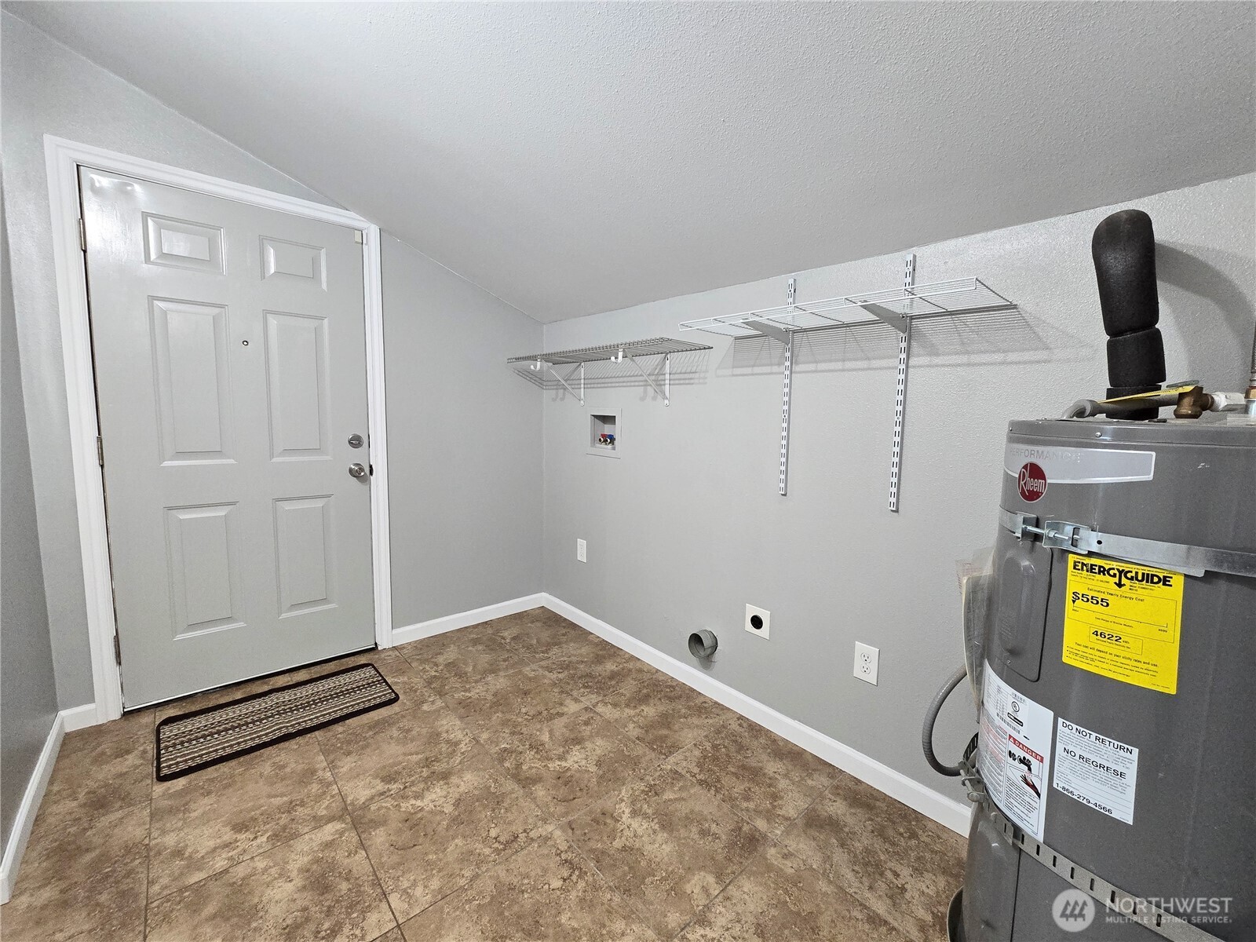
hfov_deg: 106.2
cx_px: 628
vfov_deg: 89.9
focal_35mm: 13
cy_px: 471
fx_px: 472
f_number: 2.2
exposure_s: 1/60
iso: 320
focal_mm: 2.2
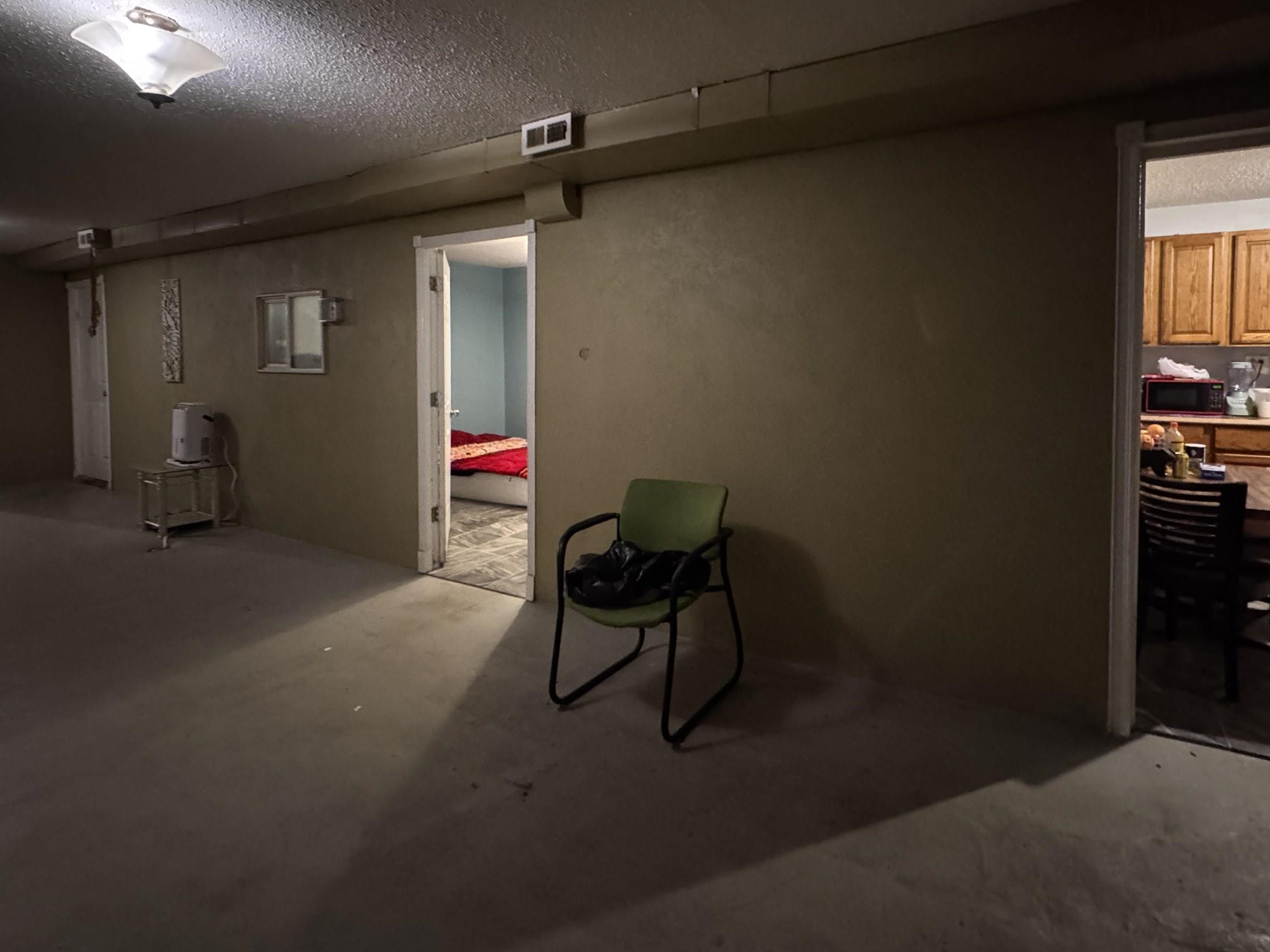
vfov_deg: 70.9
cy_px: 385
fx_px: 660
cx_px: 689
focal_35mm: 18
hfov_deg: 87.5
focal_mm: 2.22
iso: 1600
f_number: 2.2
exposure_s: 1/30
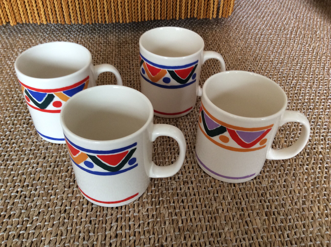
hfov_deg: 56.9
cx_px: 166
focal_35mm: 32
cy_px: 124
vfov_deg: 44.1
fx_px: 306
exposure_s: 1/25
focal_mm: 3.3
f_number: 2.4
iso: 64
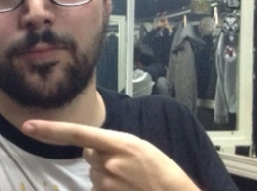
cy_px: 88
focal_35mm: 92
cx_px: -65
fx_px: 682
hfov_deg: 19.8
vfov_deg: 16.0
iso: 200
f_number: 2.4
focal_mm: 3.3
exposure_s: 1/17
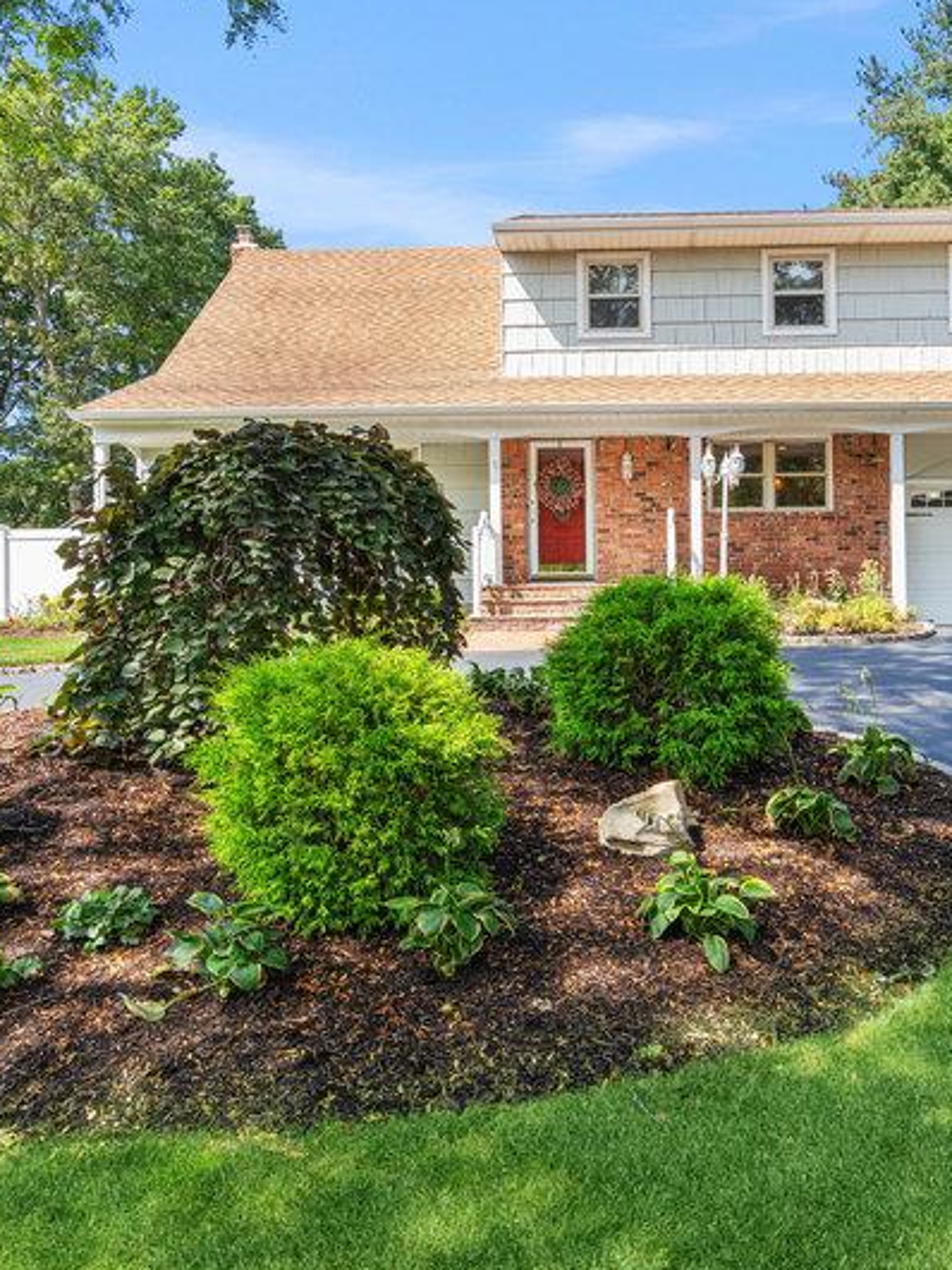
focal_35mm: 29
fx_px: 1064
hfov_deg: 47.5
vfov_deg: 61.7
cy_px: 657
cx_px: 629
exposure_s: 1/200
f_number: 5.6
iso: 160
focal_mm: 16
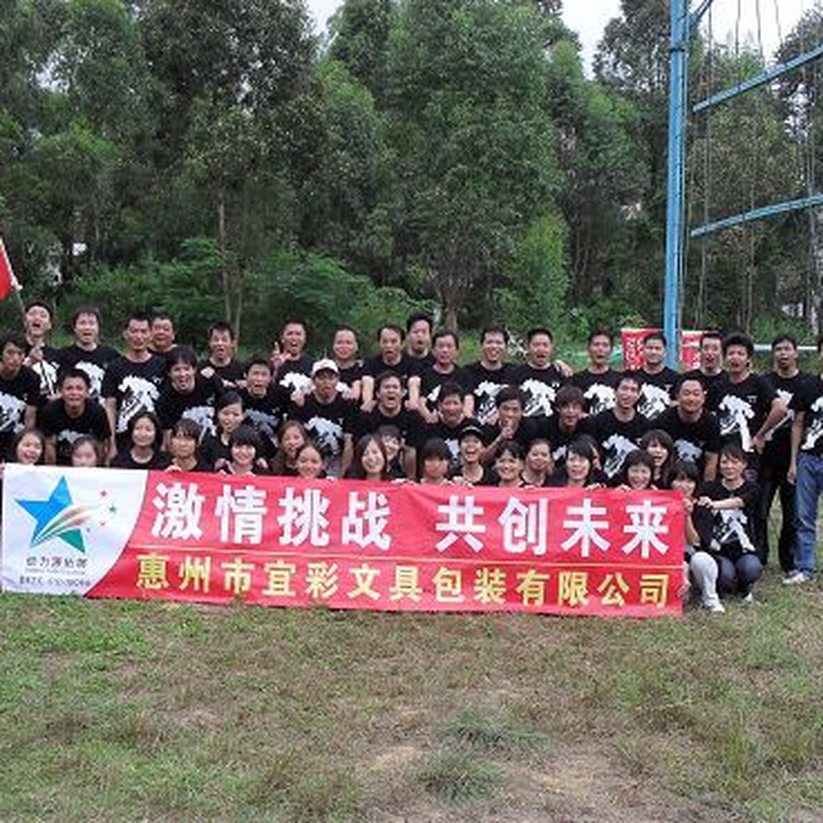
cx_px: 425
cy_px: 408
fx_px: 1130
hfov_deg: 40.0
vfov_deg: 40.0
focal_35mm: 42
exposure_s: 1/90
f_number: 3.2
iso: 100
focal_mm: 6.3
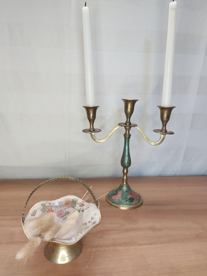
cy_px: 138
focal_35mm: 24
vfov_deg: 71.6
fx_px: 191
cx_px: 104
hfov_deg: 56.8
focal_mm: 5.23
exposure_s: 1/50
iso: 160
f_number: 1.8
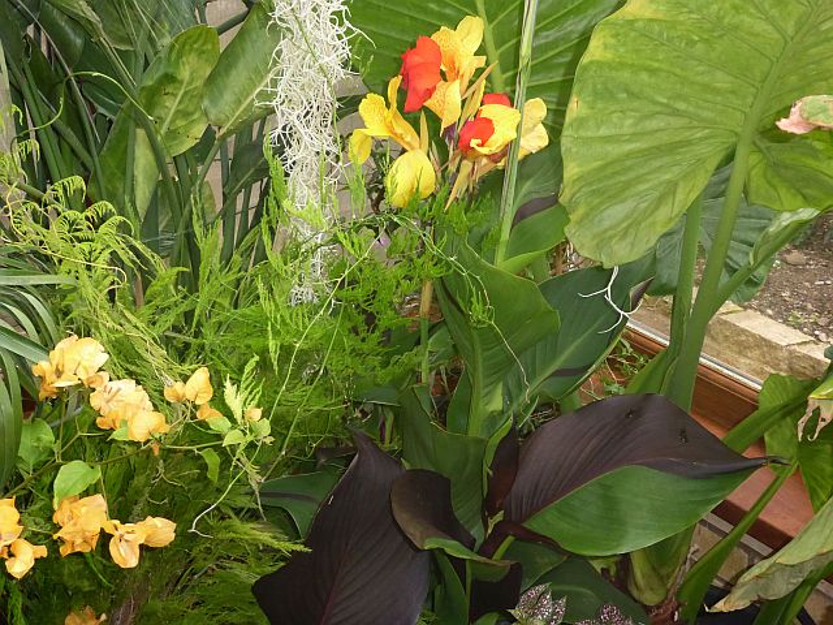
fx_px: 1564
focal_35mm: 65
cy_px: 312
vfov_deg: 22.6
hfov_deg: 29.8
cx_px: 416
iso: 800
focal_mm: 10.9
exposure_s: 1/60
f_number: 4.3
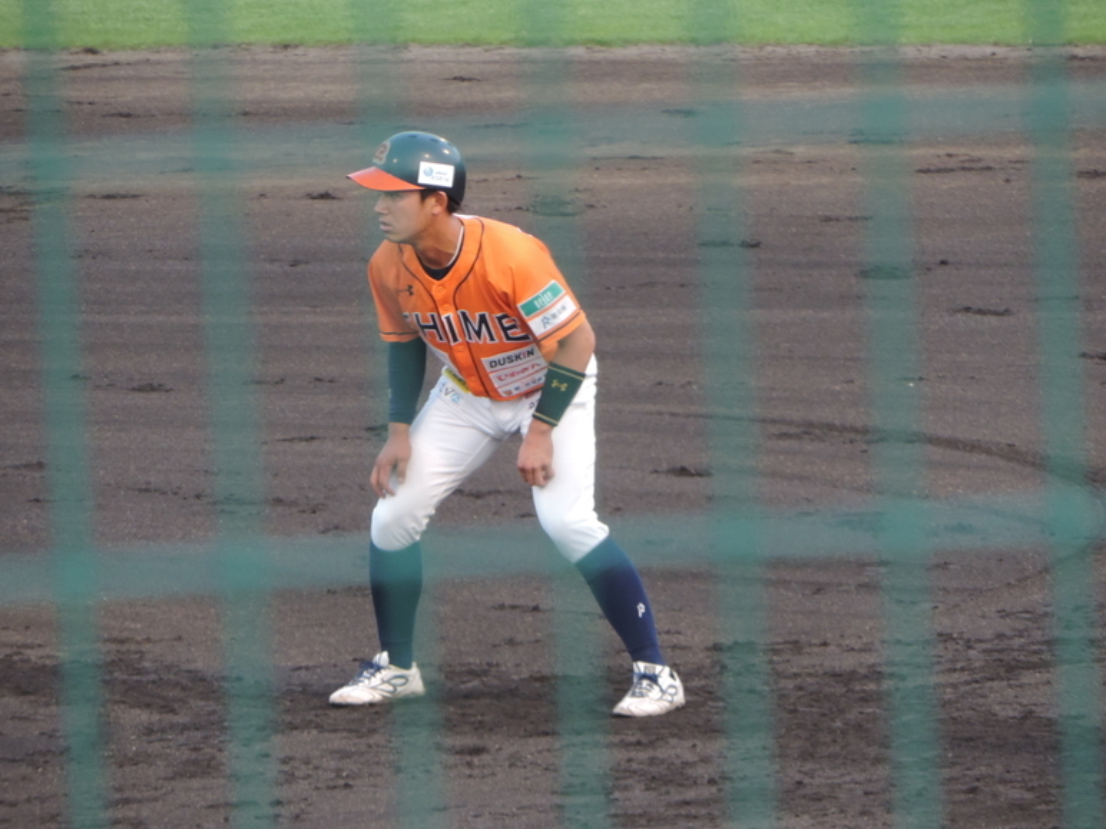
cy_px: 414
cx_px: 564
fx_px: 19873
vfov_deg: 2.4
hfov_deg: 3.2
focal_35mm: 622
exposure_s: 1/80
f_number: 4.9
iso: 400
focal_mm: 107
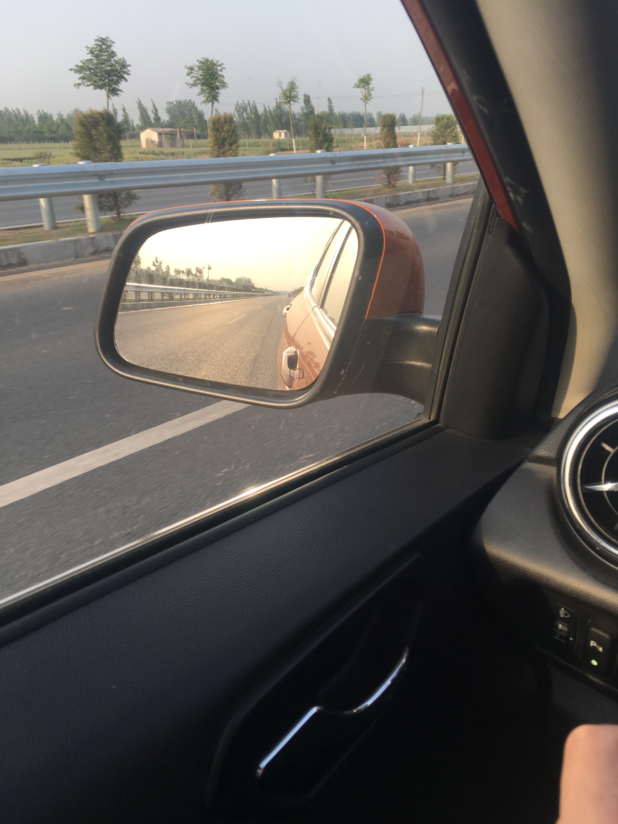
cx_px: 309
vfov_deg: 61.7
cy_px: 412
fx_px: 690
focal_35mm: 29
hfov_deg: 48.2
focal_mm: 4.15
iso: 25
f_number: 2.2
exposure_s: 1/364
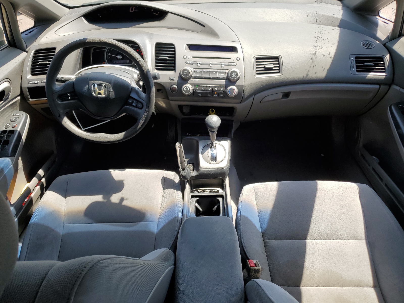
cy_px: 152
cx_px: 202
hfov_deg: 67.3
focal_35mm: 26
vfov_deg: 53.1
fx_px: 303
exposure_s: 1/588
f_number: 1.5
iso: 50
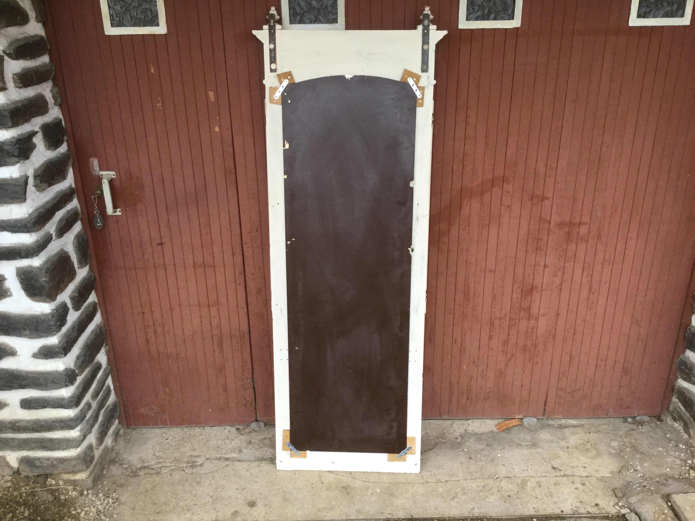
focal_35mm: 31
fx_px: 622
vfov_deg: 45.4
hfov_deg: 58.4
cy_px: 260
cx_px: 348
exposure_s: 1/33
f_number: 2.4
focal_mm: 3.3
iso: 64
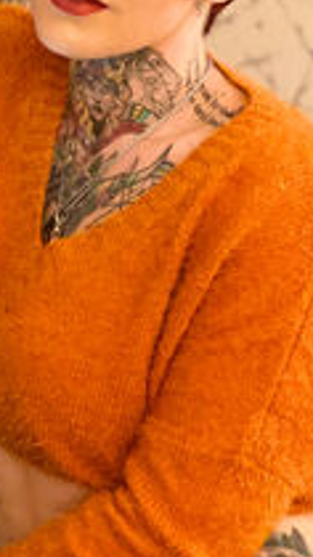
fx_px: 1861
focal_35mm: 126
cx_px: 66
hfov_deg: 9.6
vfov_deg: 17.0
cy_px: 275
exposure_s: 1/15
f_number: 2
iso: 800
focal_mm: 6
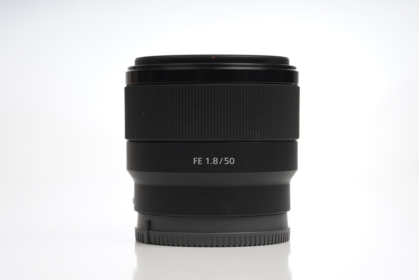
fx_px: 978
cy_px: 140
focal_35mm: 84
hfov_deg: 24.2
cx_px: 210
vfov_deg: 16.3
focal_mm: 56
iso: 200
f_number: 16
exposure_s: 1/250
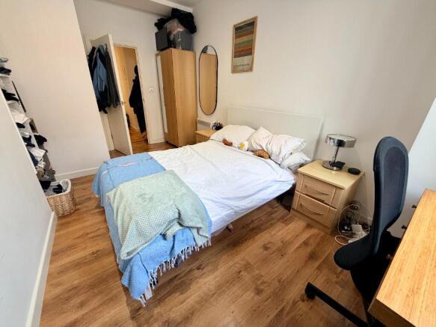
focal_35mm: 14
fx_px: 176
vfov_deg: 85.7
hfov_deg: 102.1
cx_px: 218
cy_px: 164
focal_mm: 2.22
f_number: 2.2
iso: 250
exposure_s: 1/121
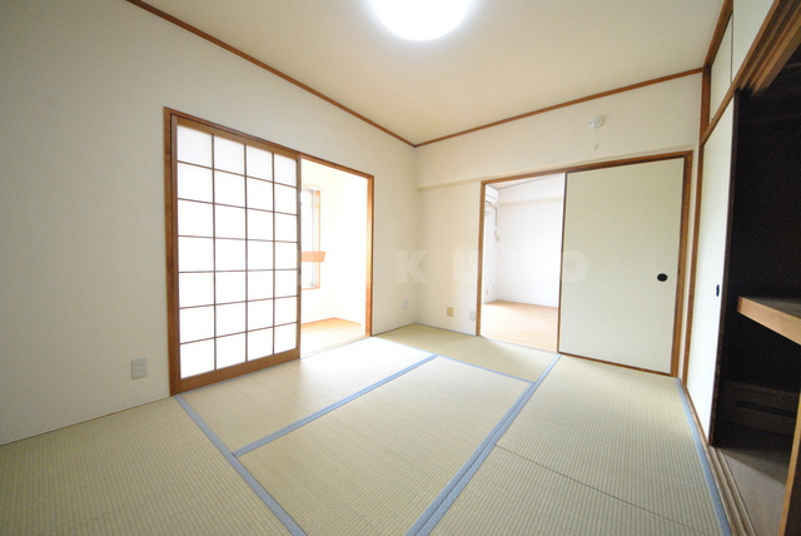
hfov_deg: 112.6
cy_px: 268
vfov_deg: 90.1
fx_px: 267
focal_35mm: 12
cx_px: 400
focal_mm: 8
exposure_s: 1/125
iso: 1600
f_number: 5.6
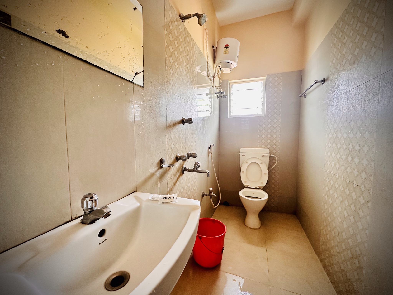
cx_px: 196
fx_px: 159
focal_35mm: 14
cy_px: 148
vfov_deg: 85.7
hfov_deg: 102.1
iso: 200
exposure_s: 1/50
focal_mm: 2.22
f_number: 2.2
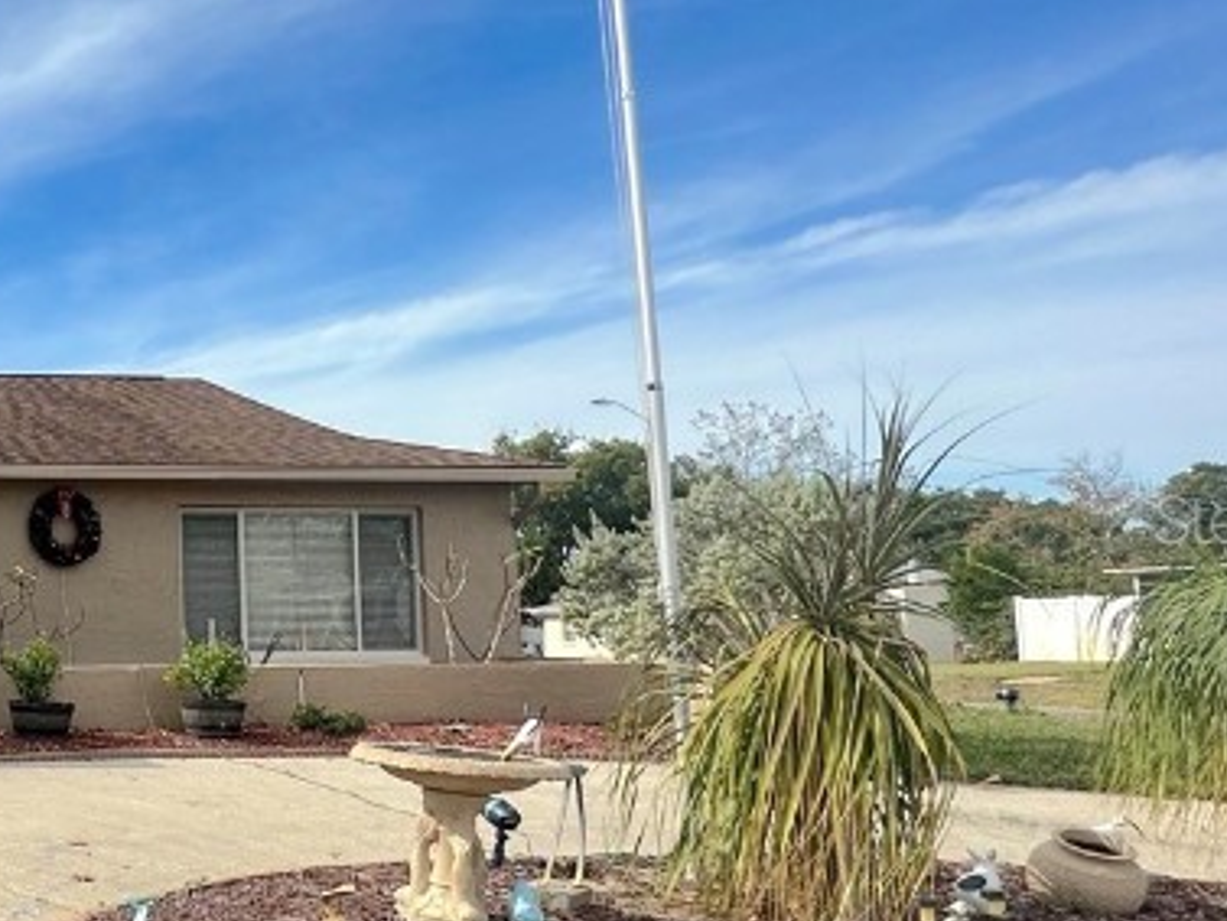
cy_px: 517
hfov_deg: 38.1
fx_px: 1347
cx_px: -205
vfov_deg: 37.7
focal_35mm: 38
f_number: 2.2
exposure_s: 1/2353
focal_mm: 2.22
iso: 50
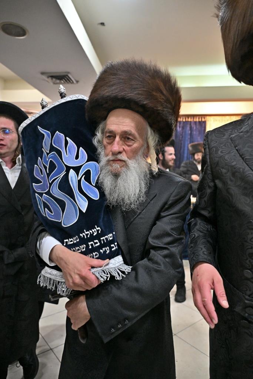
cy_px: 190
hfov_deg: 53.1
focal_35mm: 24
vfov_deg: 73.7
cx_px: 126
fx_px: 253
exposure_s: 1/250
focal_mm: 24
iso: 2000
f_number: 4
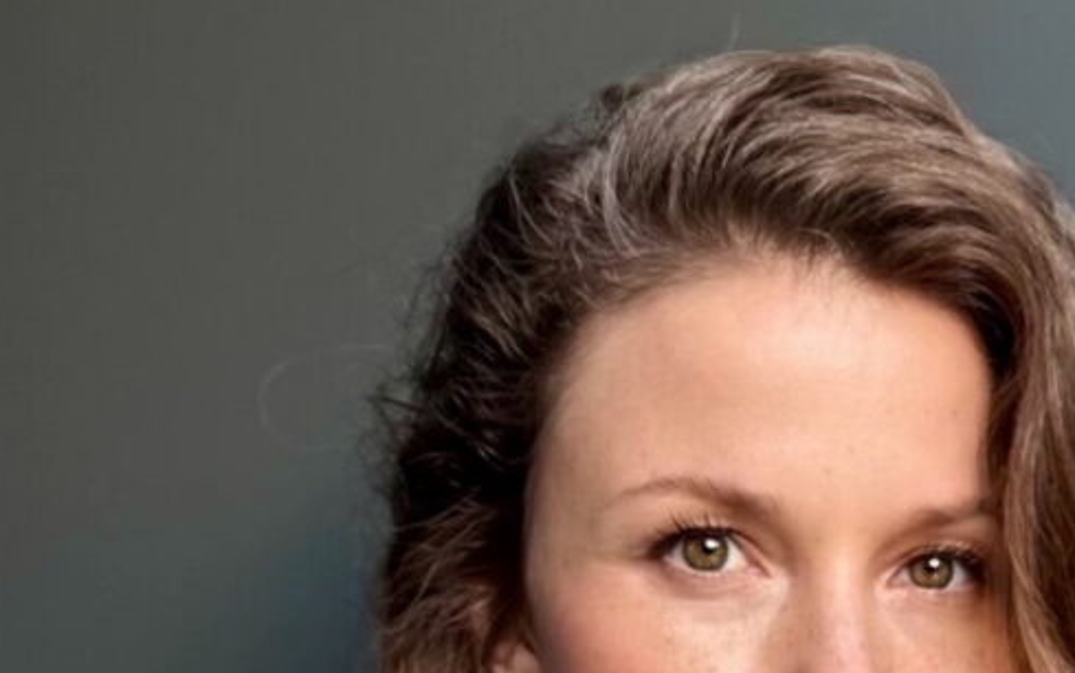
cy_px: 955
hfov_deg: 37.8
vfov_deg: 21.6
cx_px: 813
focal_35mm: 52
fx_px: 1524
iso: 64
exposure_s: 1/156
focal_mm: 6.76
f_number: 1.78
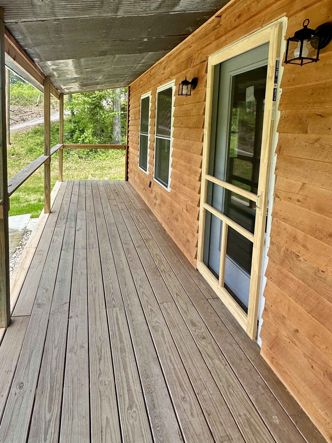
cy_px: 151
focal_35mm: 21
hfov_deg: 62.8
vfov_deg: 76.7
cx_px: 131
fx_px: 269
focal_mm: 2.22
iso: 40
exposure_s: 1/479
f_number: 2.2
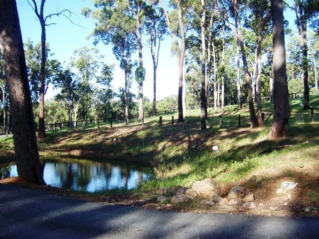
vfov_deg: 39.7
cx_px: 160
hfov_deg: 51.4
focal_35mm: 36
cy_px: 120
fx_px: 332
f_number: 2.8
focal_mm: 6.2
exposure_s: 1/320
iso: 80
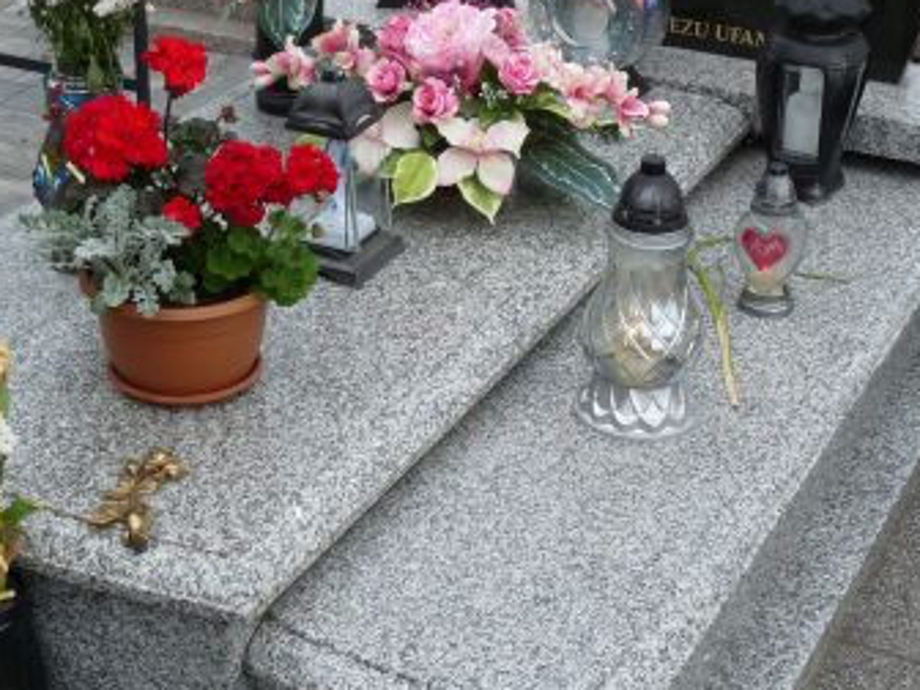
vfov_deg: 21.3
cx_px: 424
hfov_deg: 28.2
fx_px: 1834
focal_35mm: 69
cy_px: 304
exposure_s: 1/100
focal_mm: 5.2
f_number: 4
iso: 100
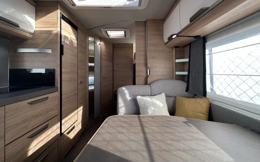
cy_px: 72
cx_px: 131
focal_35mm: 15
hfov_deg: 101.4
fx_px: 106
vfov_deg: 74.6
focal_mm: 2.22
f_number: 2.2
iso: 64
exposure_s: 1/99
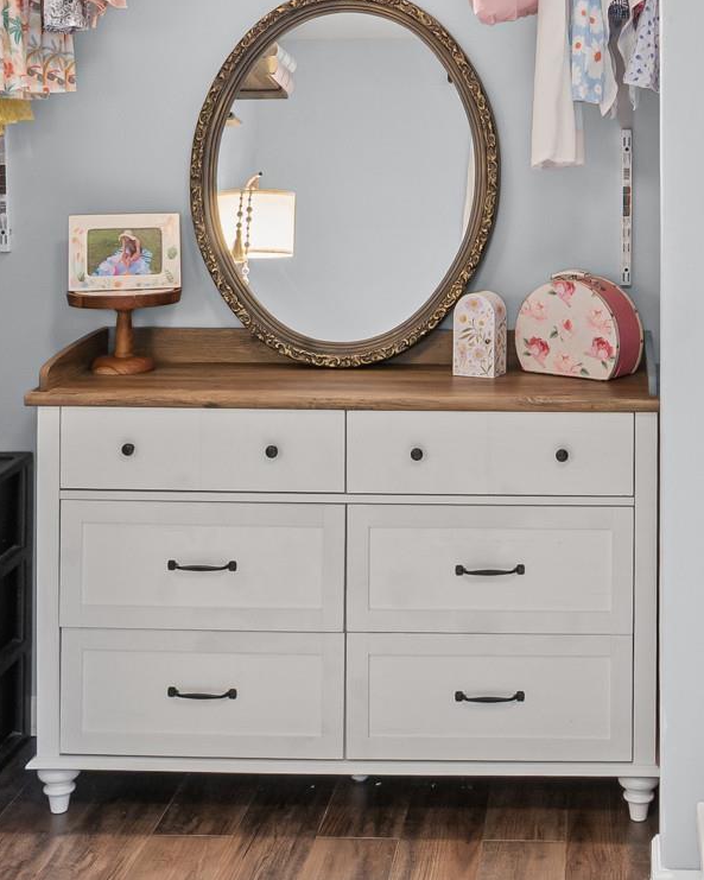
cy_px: 131
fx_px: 1484
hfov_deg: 26.2
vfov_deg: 31.8
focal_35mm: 57
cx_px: 565
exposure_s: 2.5
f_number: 9
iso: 250
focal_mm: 12
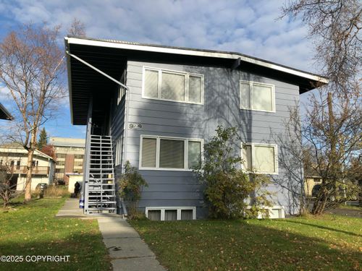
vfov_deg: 49.7
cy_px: 136
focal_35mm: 28
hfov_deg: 63.4
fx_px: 293
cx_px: 181
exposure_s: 1/2024
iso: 20
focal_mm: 3.99
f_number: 1.8
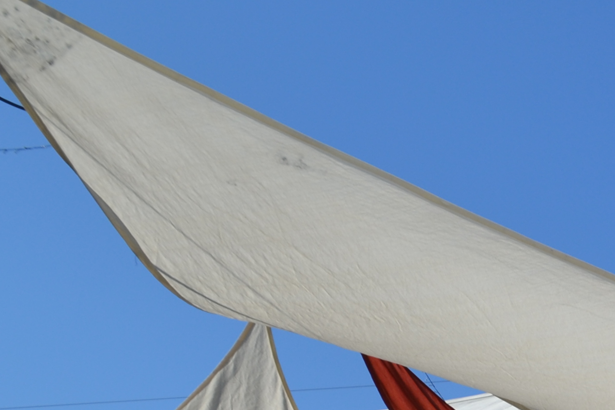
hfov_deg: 19.0
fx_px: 1674
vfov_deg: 12.9
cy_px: 697
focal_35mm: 98
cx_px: 840
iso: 100
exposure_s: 1/320
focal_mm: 18
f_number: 9
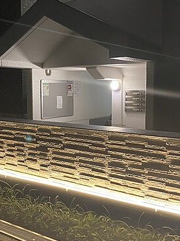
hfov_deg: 32.0
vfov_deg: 42.1
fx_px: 312
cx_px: 69
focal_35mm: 45
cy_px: 116
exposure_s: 1/40
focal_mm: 4.25
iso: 640
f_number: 1.8
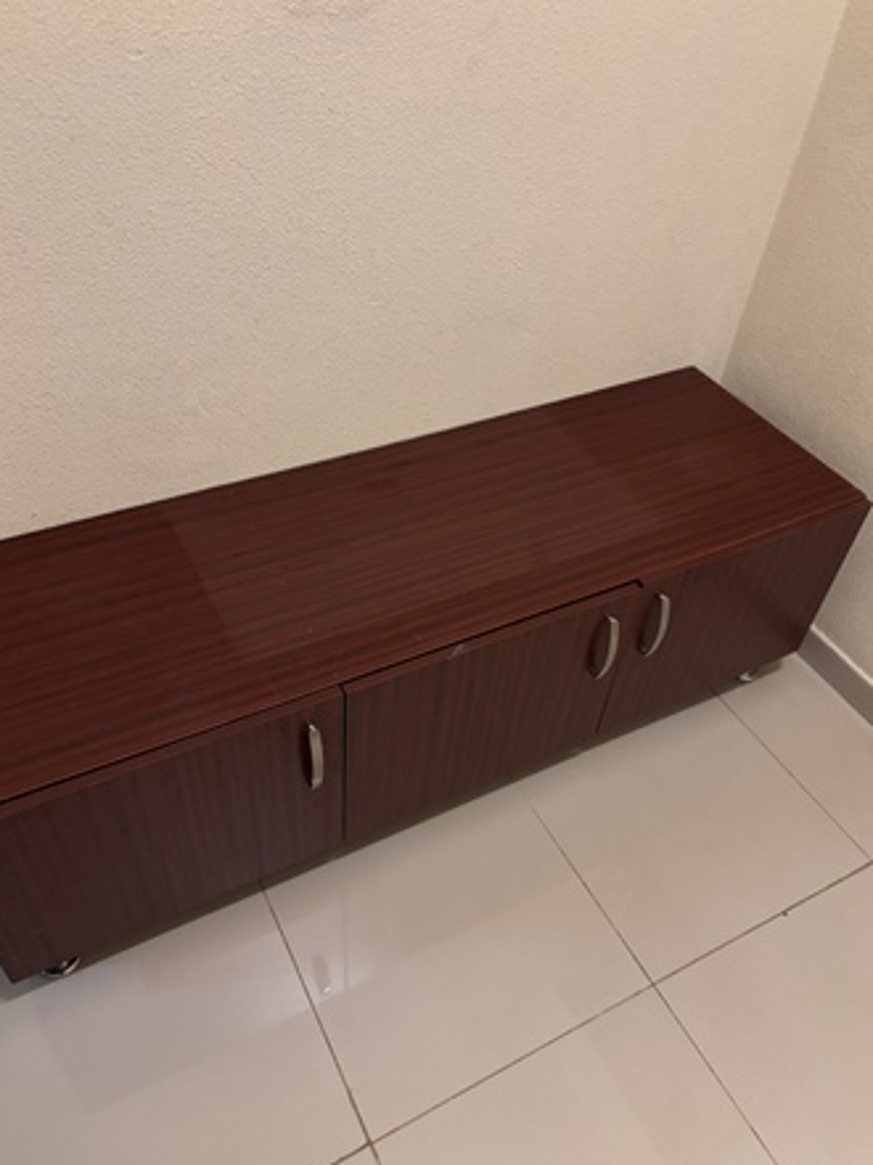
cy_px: 597
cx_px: 430
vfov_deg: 65.3
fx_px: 908
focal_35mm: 27
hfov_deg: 51.4
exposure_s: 1/30
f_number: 1.6
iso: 500
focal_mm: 5.96
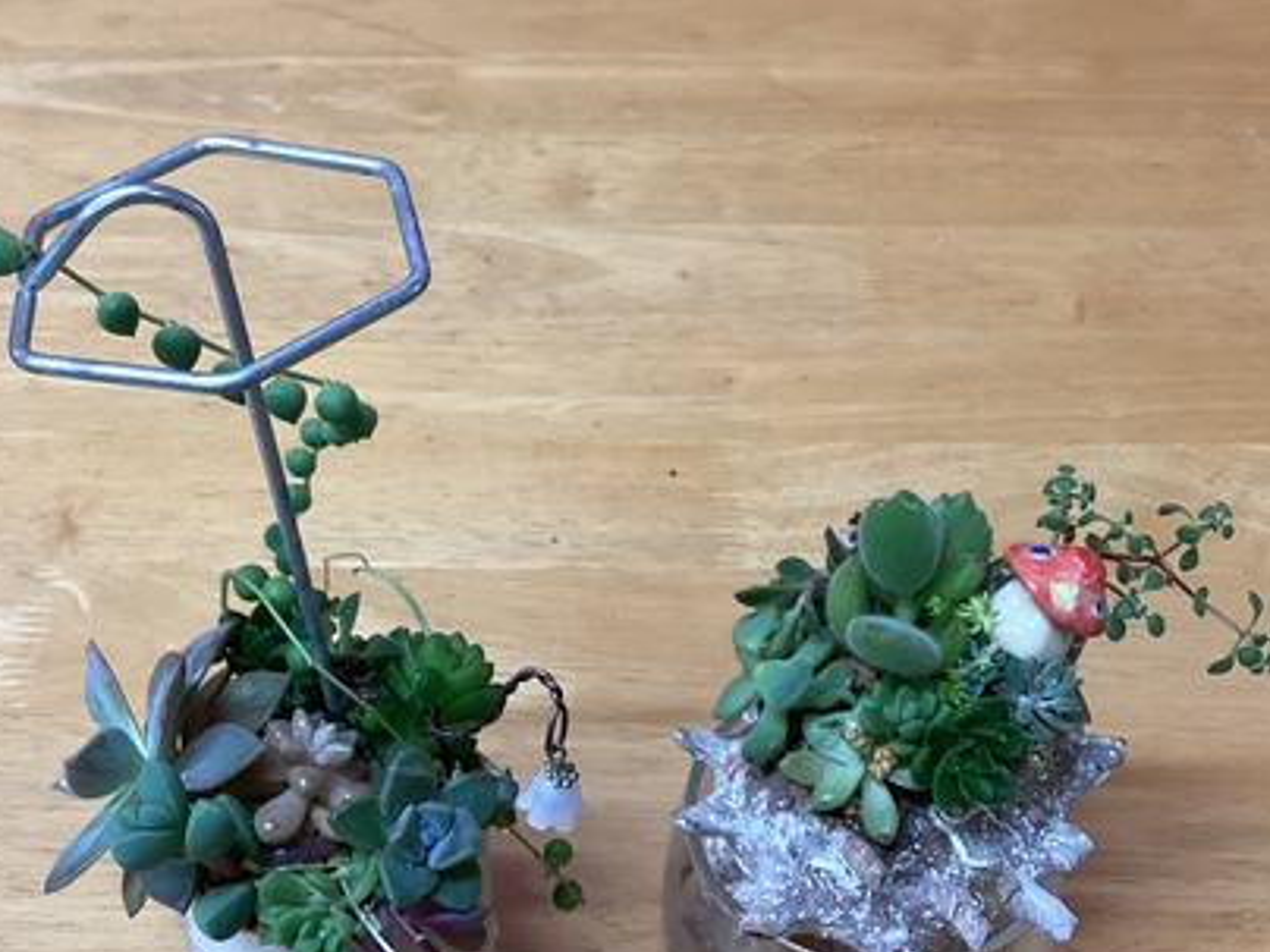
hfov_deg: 41.2
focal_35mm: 46
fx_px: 1688
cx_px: 569
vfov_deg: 31.2
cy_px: 647
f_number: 2.4
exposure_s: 1/50
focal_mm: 3.3
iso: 125
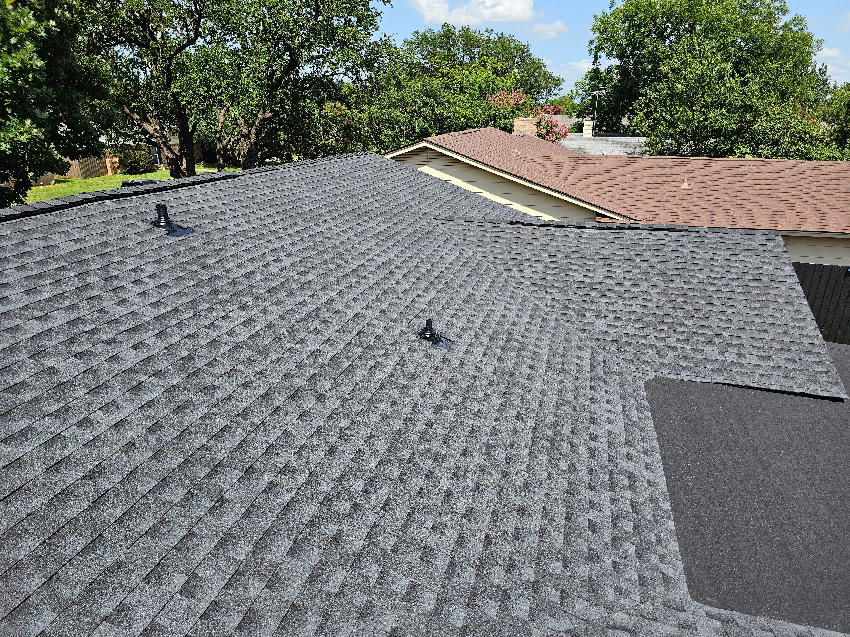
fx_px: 565
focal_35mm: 23
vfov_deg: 58.9
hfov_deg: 73.9
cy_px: 318
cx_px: 425
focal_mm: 6.3
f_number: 1.7
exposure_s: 1/487
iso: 10
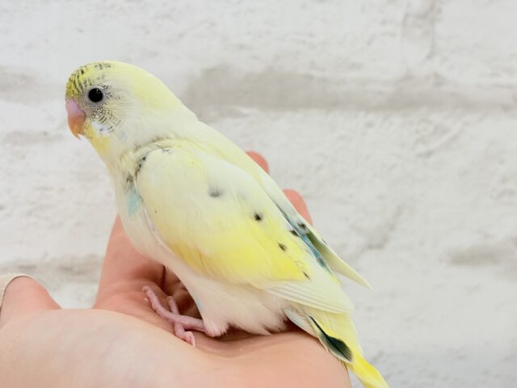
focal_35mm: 52
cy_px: 194
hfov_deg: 36.8
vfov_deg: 28.0
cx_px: 258
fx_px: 777
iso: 64
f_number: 1.6
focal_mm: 5.96
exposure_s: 1/100
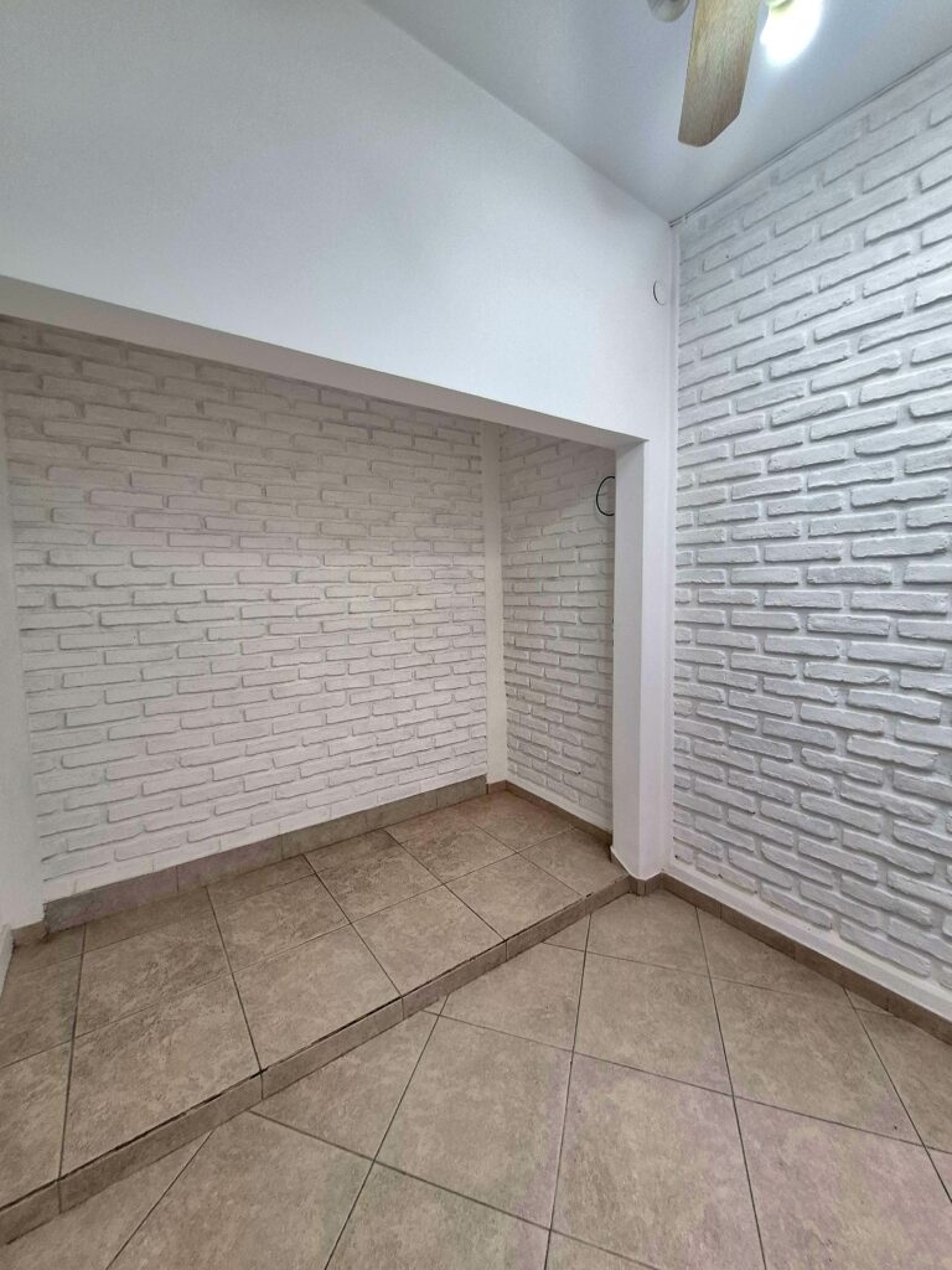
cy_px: 635
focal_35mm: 13
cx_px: 476
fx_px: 477
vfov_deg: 106.2
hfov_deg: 89.9
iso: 80
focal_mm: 1.74
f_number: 2.2
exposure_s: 1/50
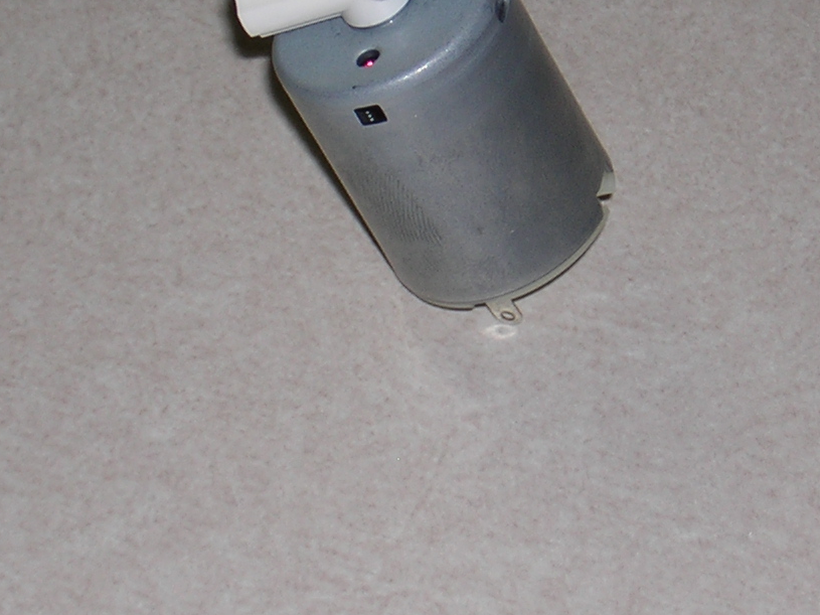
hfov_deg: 9.3
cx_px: 458
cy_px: 110
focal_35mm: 212
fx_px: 5021
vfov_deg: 7.0
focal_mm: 14.1
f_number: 4.7
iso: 100
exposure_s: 1/60.1
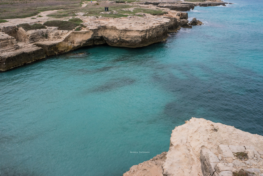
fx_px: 175
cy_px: 88
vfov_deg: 53.1
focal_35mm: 24
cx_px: 132
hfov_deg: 73.7
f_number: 11
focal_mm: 16
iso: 800
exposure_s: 1/200
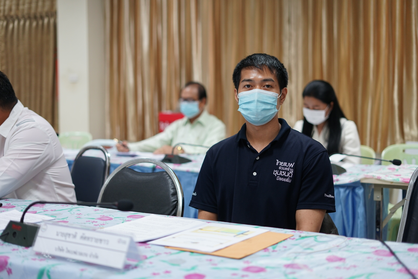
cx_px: 209
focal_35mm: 50
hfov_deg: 39.6
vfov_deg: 27.0
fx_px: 581
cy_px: 140
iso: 400
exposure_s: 1/160
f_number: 2
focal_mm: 50
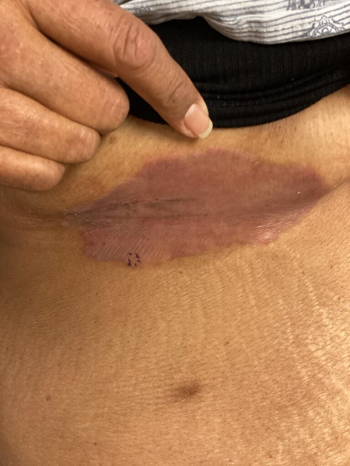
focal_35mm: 31
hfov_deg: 45.4
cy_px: 233
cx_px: 175
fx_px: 418
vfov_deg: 58.4
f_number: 2.4
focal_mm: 3.3
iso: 400
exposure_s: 1/50
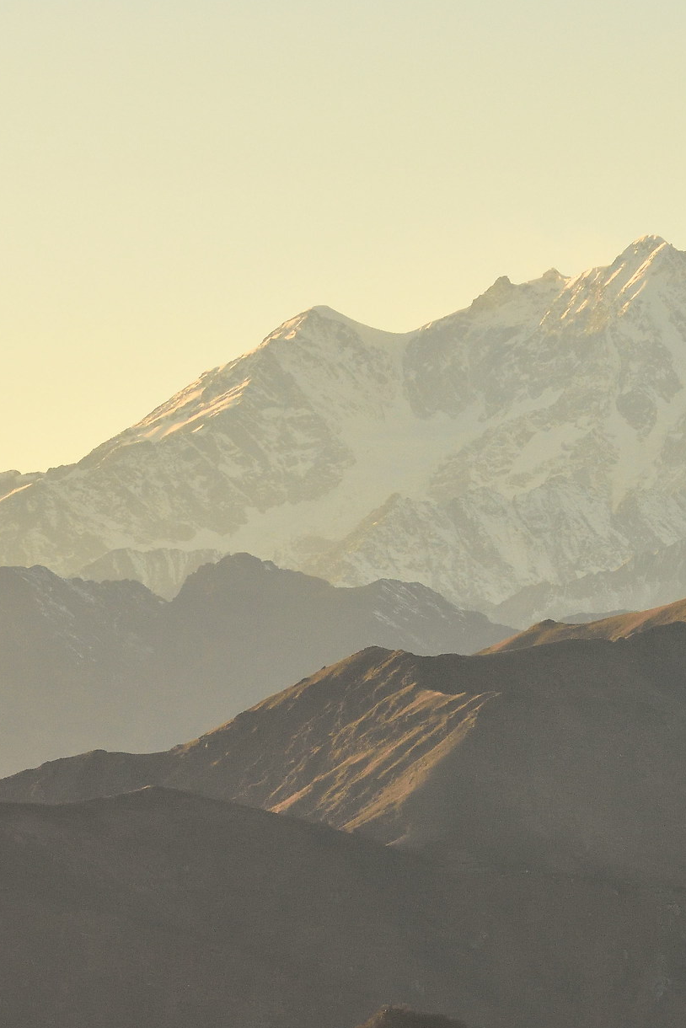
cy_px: 608
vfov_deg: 5.8
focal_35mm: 354
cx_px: 783
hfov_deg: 3.9
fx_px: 10112
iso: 800
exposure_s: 1/1000
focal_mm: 120
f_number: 8
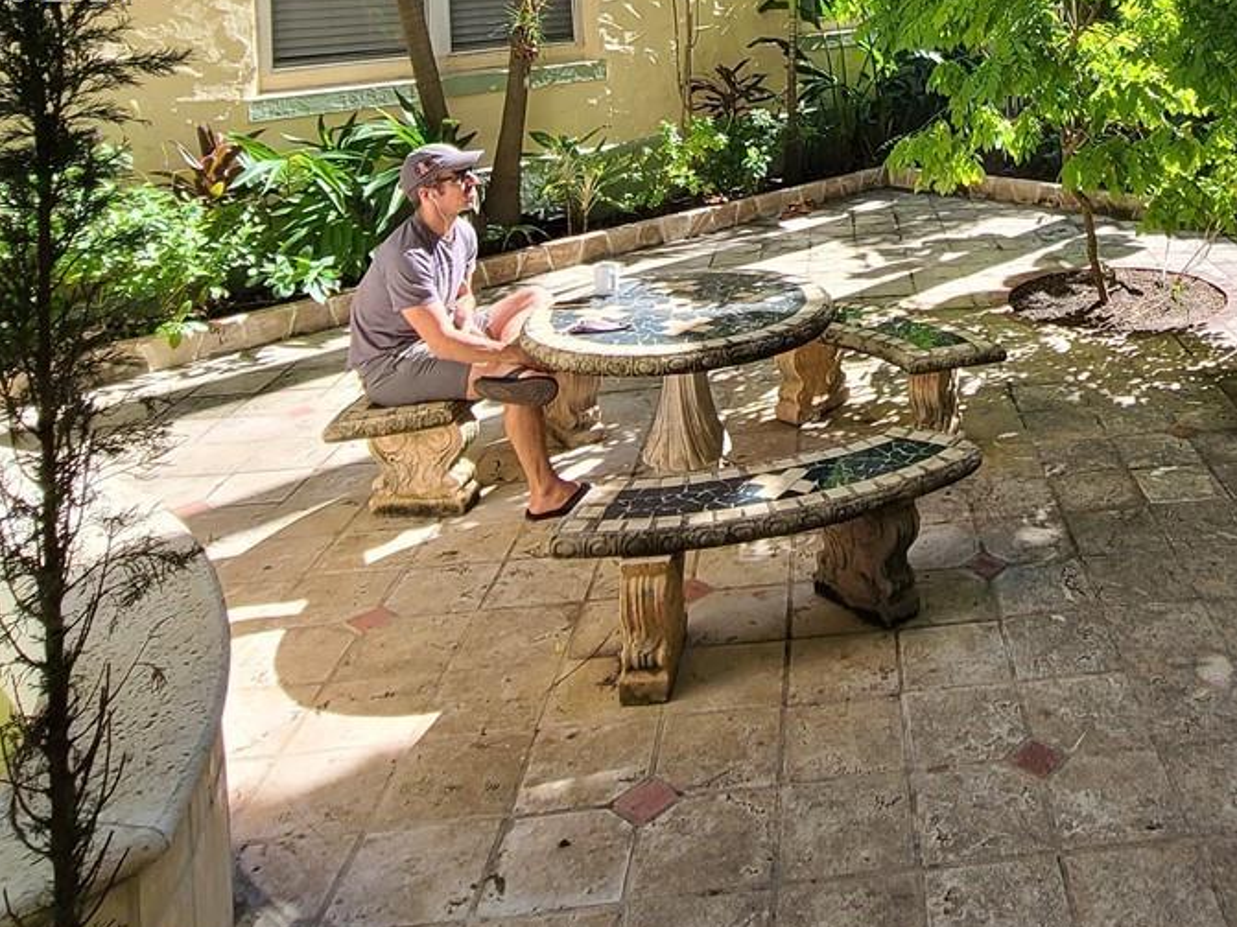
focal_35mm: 31
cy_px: -7
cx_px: 1018
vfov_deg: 39.8
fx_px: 1108
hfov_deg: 53.8
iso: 50
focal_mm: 2.2
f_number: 2.2
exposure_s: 1/470
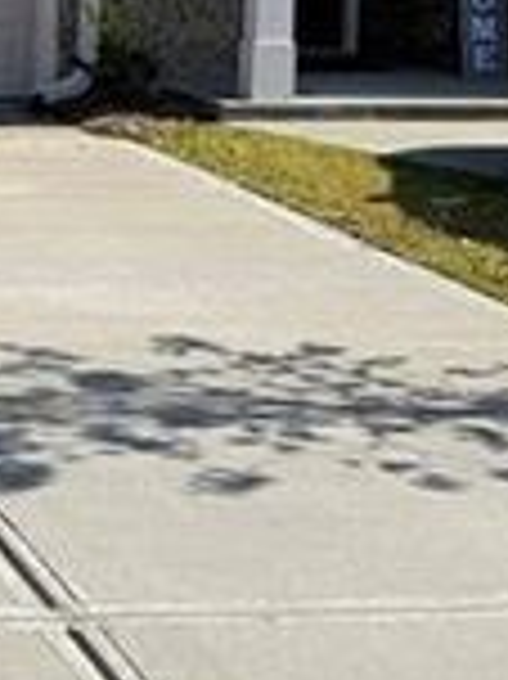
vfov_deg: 18.3
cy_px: 83
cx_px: -423
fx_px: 2077
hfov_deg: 12.6
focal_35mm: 106
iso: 80
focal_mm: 6.76
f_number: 1.78
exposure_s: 1/4975
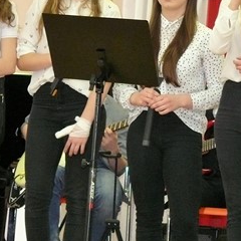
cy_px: 101
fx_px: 2174
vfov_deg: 6.3
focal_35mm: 276
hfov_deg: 6.3
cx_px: 202
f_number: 3.6
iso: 400
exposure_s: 1/30
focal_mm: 24.7
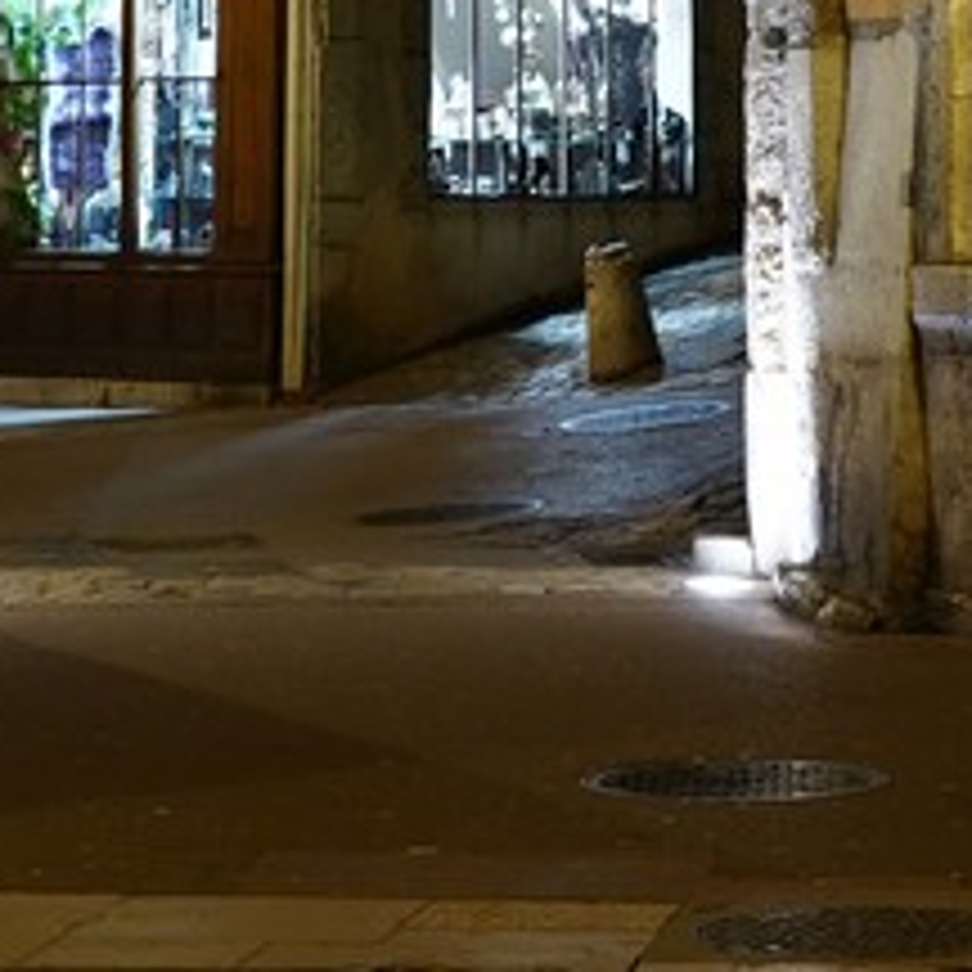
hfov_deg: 9.8
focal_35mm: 179
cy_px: -680
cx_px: 616
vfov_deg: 9.4
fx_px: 5687
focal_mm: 38
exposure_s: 1/6
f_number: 5
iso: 800
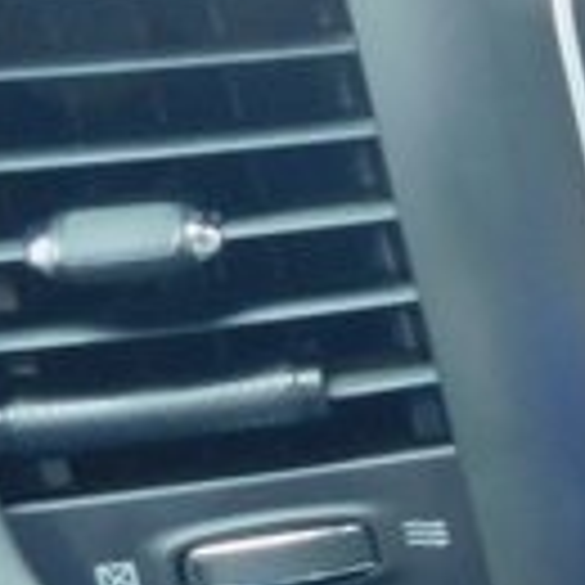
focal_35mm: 100
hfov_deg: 13.2
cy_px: 693
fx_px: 1912
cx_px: 1390
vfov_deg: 16.7
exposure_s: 1/30
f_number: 3
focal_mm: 4
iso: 220
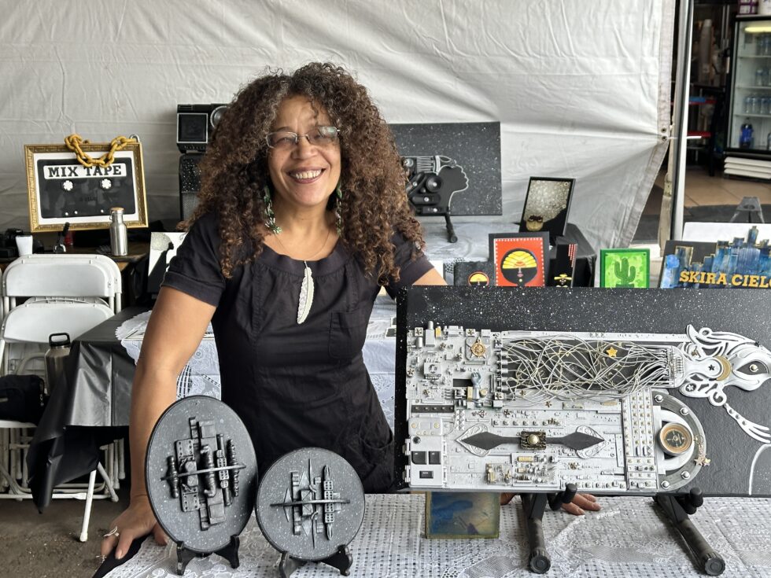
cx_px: 386
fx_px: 1069
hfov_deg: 39.7
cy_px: 289
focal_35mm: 48
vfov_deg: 30.3
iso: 64
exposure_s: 1/285
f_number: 1.78
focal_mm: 6.86
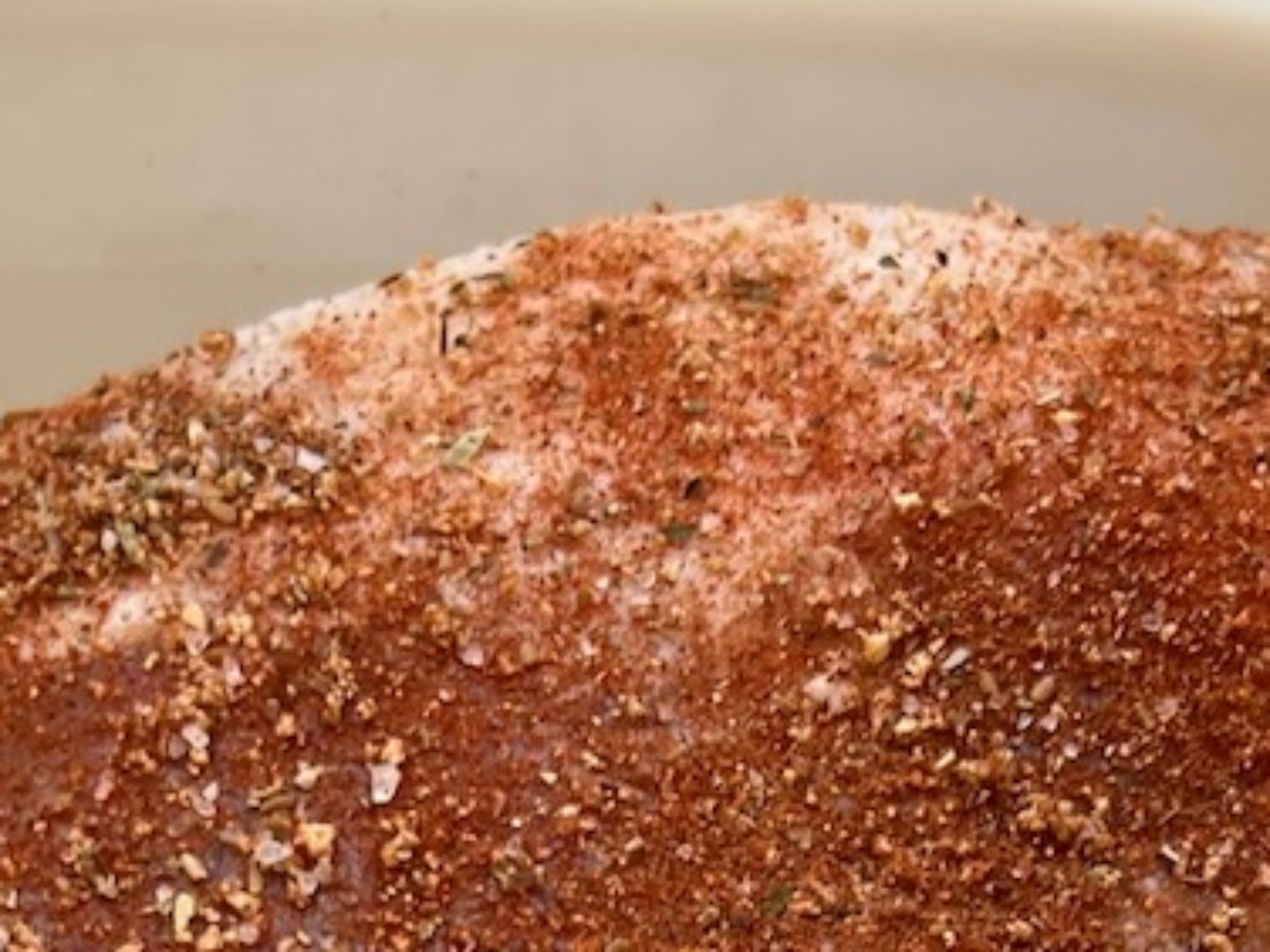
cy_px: 1418
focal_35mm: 83
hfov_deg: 23.5
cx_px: 520
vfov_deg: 16.3
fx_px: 3045
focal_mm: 5.7
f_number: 1.5
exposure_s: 1/121
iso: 64
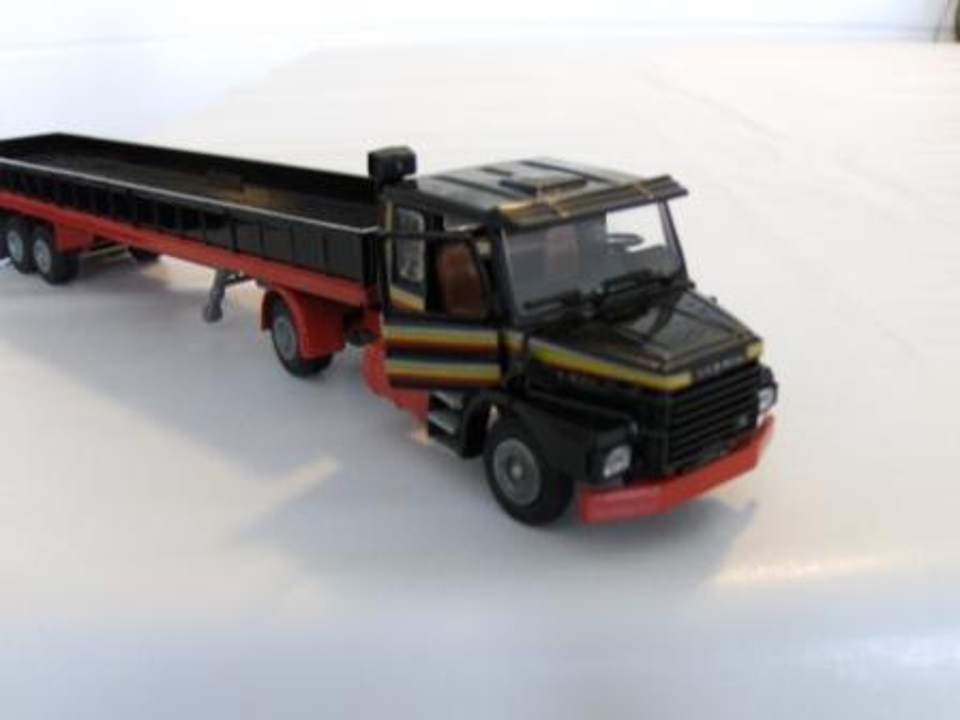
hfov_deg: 52.6
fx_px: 971
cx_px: 480
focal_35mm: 35
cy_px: 360
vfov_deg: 40.7
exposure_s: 1/42.5
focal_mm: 7.5
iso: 200
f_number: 2.8
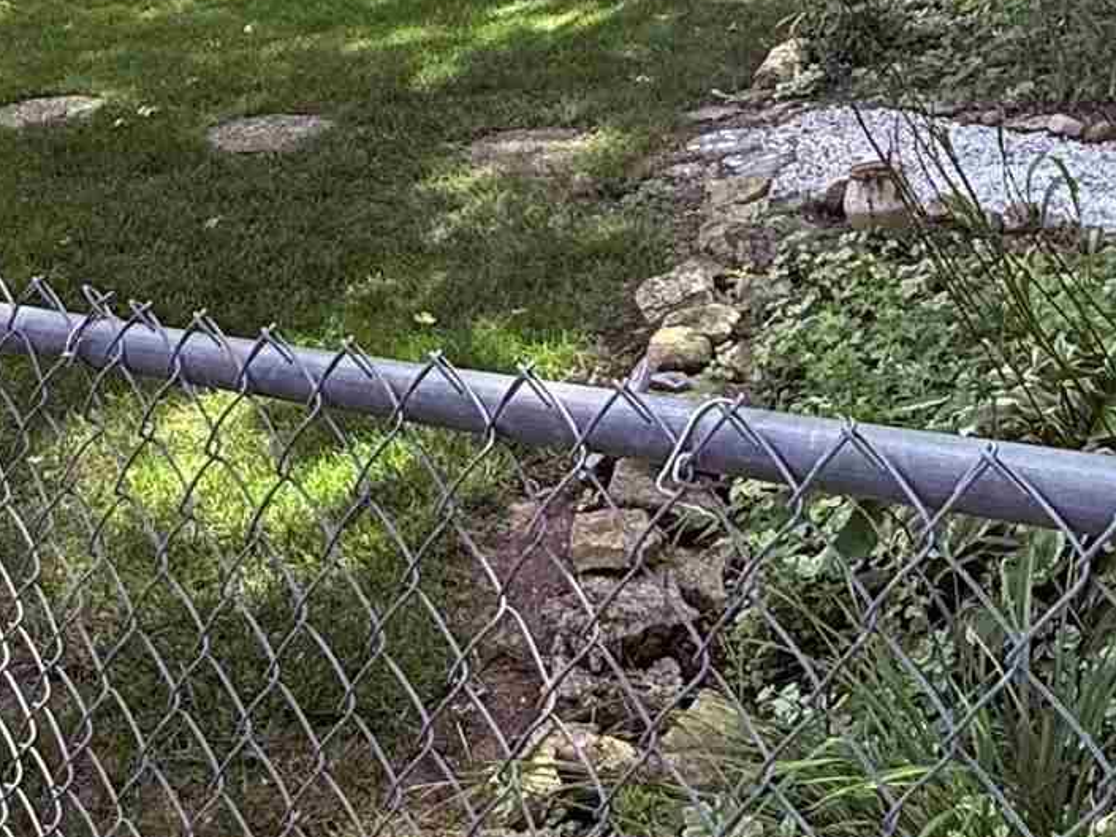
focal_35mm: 61
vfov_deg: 21.7
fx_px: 1967
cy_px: -253
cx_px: 776
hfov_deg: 31.3
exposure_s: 1/321
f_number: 2.2
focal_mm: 2.22
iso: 64
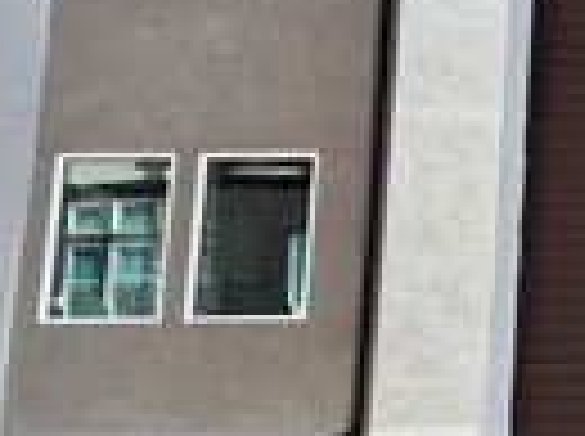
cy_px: 472
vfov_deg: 20.3
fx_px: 1164
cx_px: 1143
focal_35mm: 69
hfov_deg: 18.9
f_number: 2.2
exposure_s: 1/559
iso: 50
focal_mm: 2.22
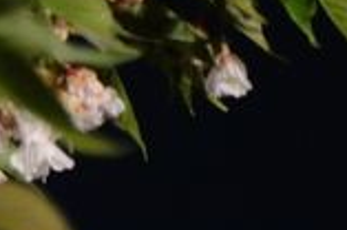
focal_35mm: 1024
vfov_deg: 1.3
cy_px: -128
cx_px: -535
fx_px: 9853
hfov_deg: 2.0
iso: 2500
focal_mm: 105
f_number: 5.6
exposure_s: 1/6
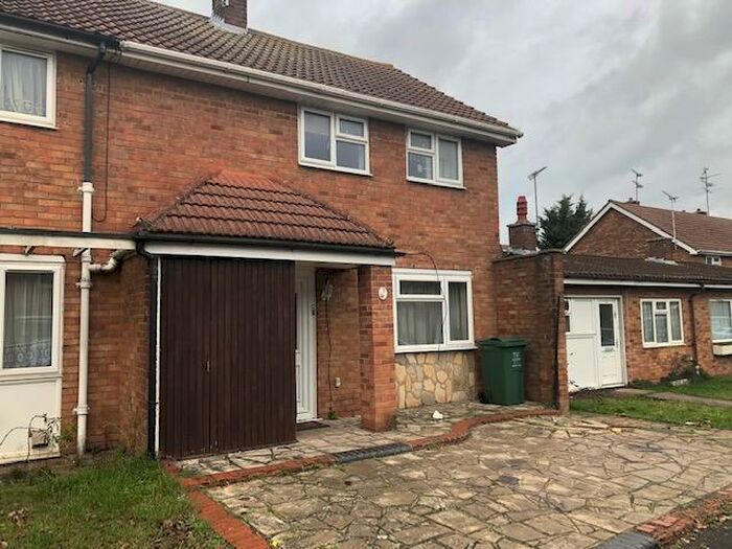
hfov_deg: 63.4
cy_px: 274
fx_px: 592
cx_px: 366
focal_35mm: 28
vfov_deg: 49.7
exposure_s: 1/209
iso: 20
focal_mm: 3.99
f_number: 1.8
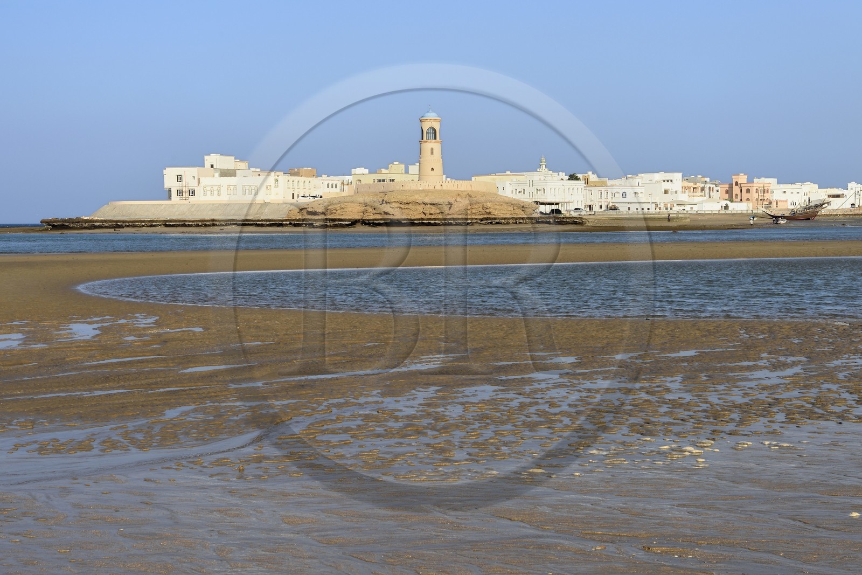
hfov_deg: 34.5
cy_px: 288
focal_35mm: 58
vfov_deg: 23.4
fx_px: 1389
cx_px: 431
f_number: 11
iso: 200
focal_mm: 58
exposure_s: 1/250
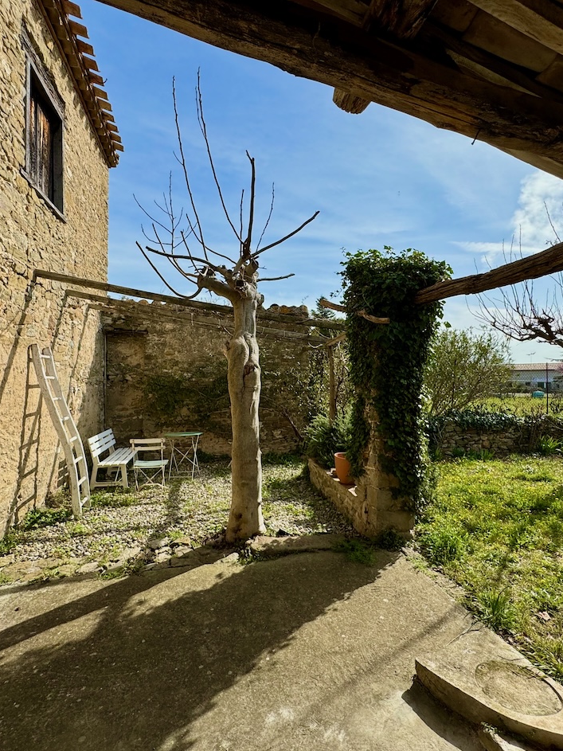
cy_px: 381
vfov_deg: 84.7
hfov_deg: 68.6
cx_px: 300
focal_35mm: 19
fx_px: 412
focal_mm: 2.22
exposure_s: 1/1536
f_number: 2.2
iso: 40
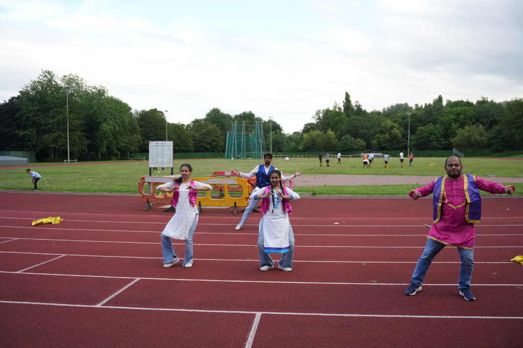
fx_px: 473
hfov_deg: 57.8
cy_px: 174
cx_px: 262
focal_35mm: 33
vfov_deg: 40.4
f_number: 2.8
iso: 250
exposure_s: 1/800
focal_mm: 32.6
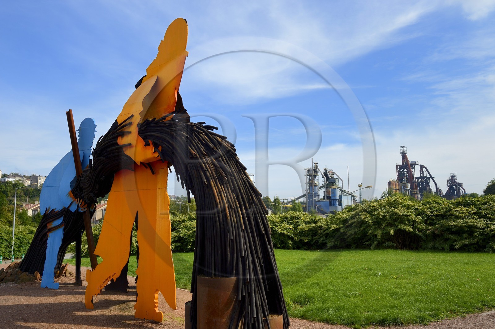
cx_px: 248
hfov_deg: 63.7
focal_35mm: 29
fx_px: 398
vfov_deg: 44.9
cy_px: 164
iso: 200
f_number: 14
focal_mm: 29
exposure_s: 1/125
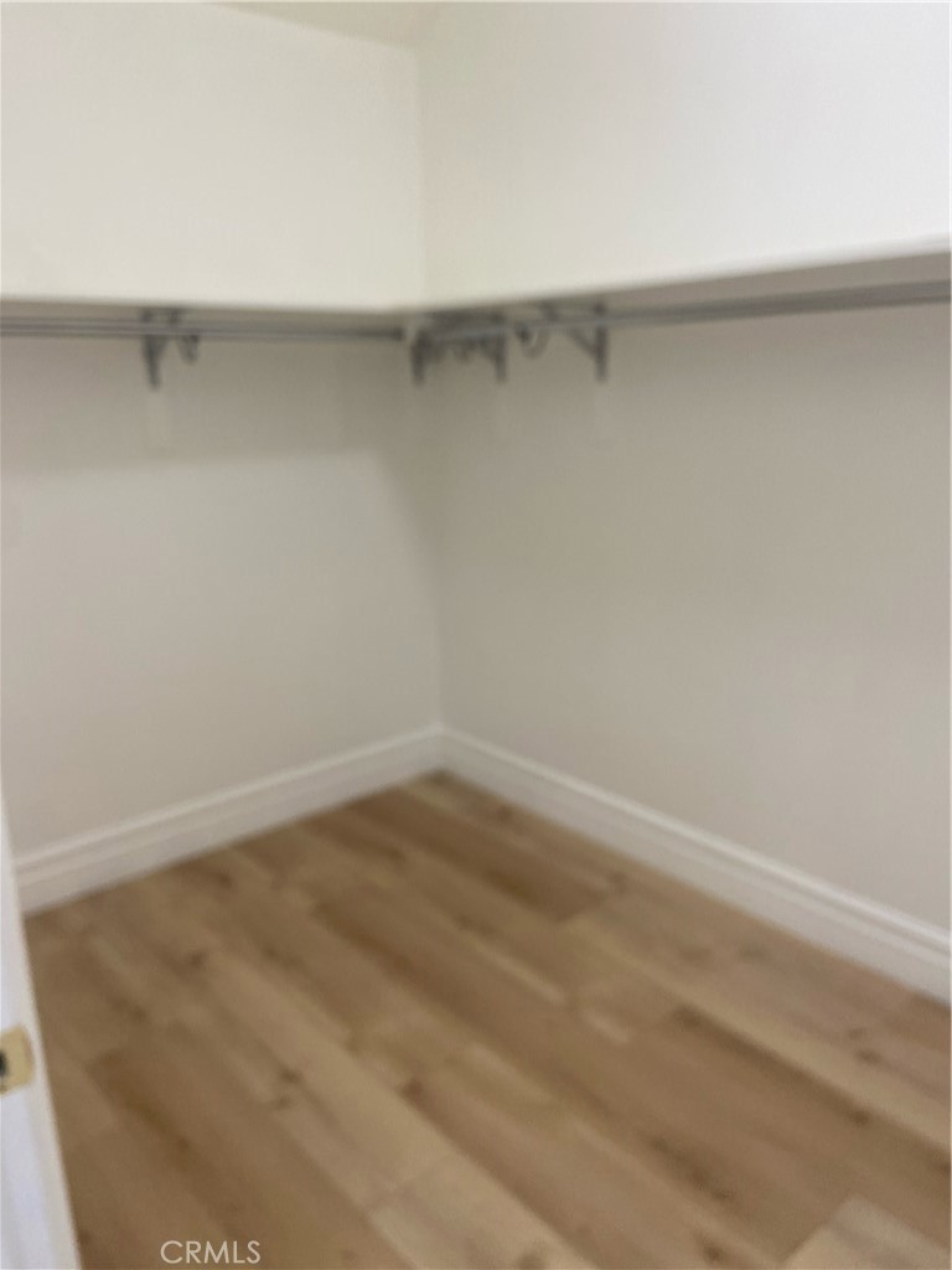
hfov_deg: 53.1
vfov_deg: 67.3
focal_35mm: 26
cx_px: 476
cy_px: 635
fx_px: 953
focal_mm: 4.25
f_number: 1.8
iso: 125
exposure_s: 1/120
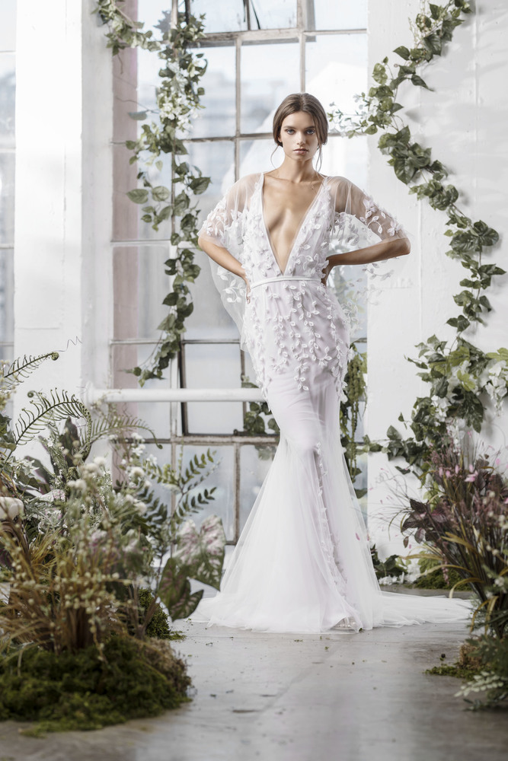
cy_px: 380
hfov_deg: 16.1
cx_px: 254
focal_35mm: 85
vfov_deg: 23.9
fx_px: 1798
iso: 64
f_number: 2.8
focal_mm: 85
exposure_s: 1/200
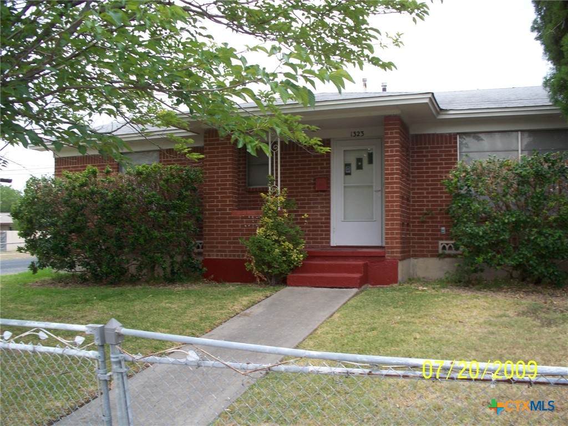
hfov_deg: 51.4
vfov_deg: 39.7
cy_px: 213
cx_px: 284
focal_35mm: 36
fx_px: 591
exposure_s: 1/160
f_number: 2.8
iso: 64
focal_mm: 7.54
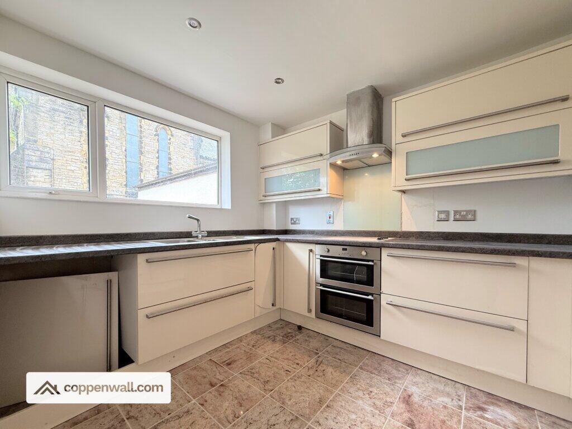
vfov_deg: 85.7
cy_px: 214
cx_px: 286
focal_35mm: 14
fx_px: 231
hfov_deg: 102.1
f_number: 2.2
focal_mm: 2.22
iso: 100
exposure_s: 1/100
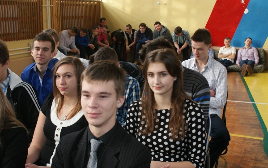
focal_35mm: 49
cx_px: 129
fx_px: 358
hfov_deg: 41.1
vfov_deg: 26.3
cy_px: 90
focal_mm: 30
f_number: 5
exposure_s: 1/60
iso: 400
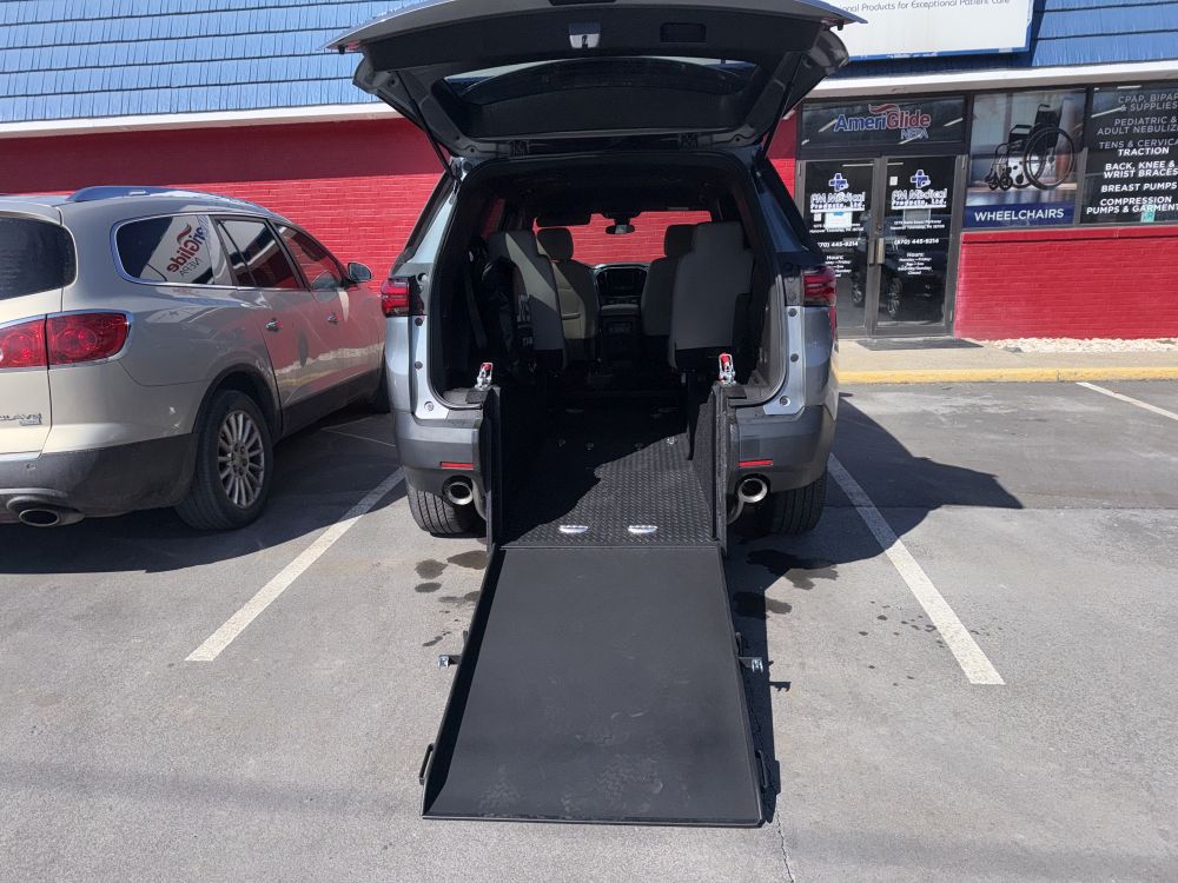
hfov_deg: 71.6
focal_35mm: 24
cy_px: 442
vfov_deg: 56.8
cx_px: 589
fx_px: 817
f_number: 1.78
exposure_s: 1/8621
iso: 50
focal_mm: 6.76
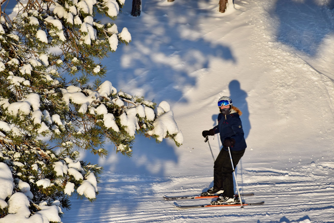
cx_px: 167
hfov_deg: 13.0
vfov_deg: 8.7
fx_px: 1461
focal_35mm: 158
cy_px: 112
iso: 200
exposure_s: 1/400
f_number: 10
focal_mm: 105
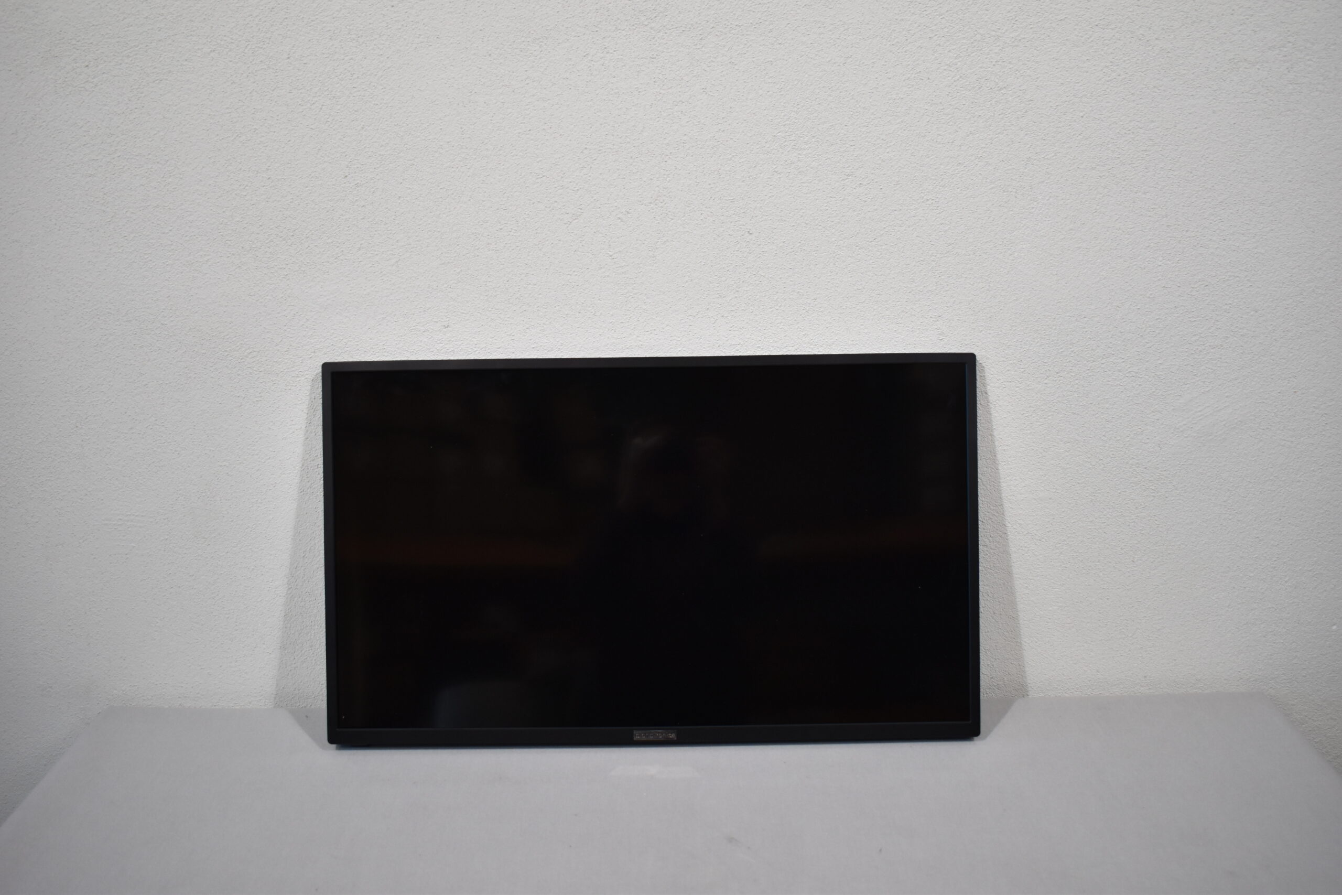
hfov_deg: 55.1
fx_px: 1286
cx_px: 671
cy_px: 448
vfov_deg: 38.4
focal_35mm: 34
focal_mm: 23
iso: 560
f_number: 3.8
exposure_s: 1/250
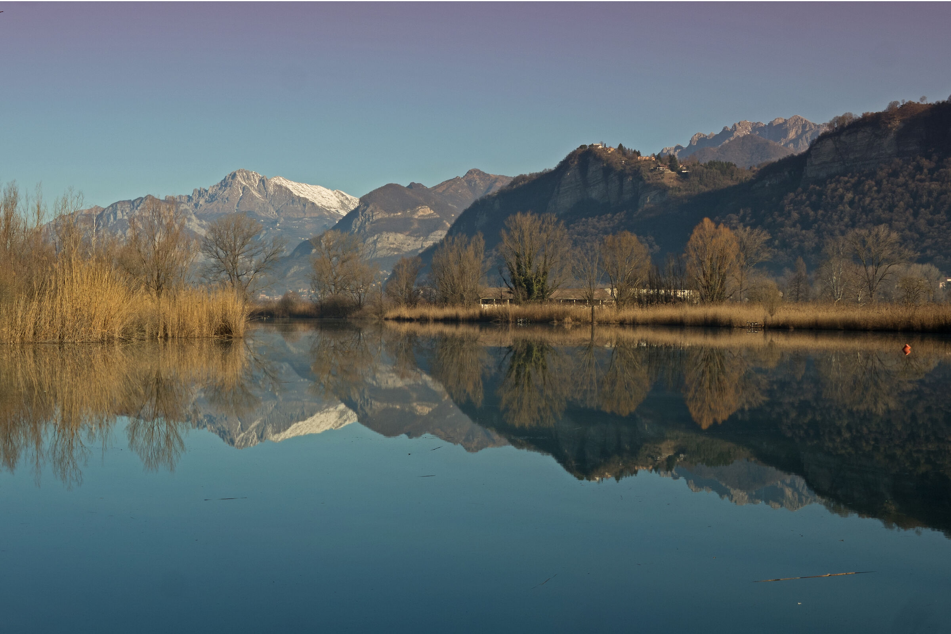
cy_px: 317
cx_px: 476
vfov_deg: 40.0
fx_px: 872
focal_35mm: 33
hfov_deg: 57.2
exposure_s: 1/80
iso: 100
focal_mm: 22
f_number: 11
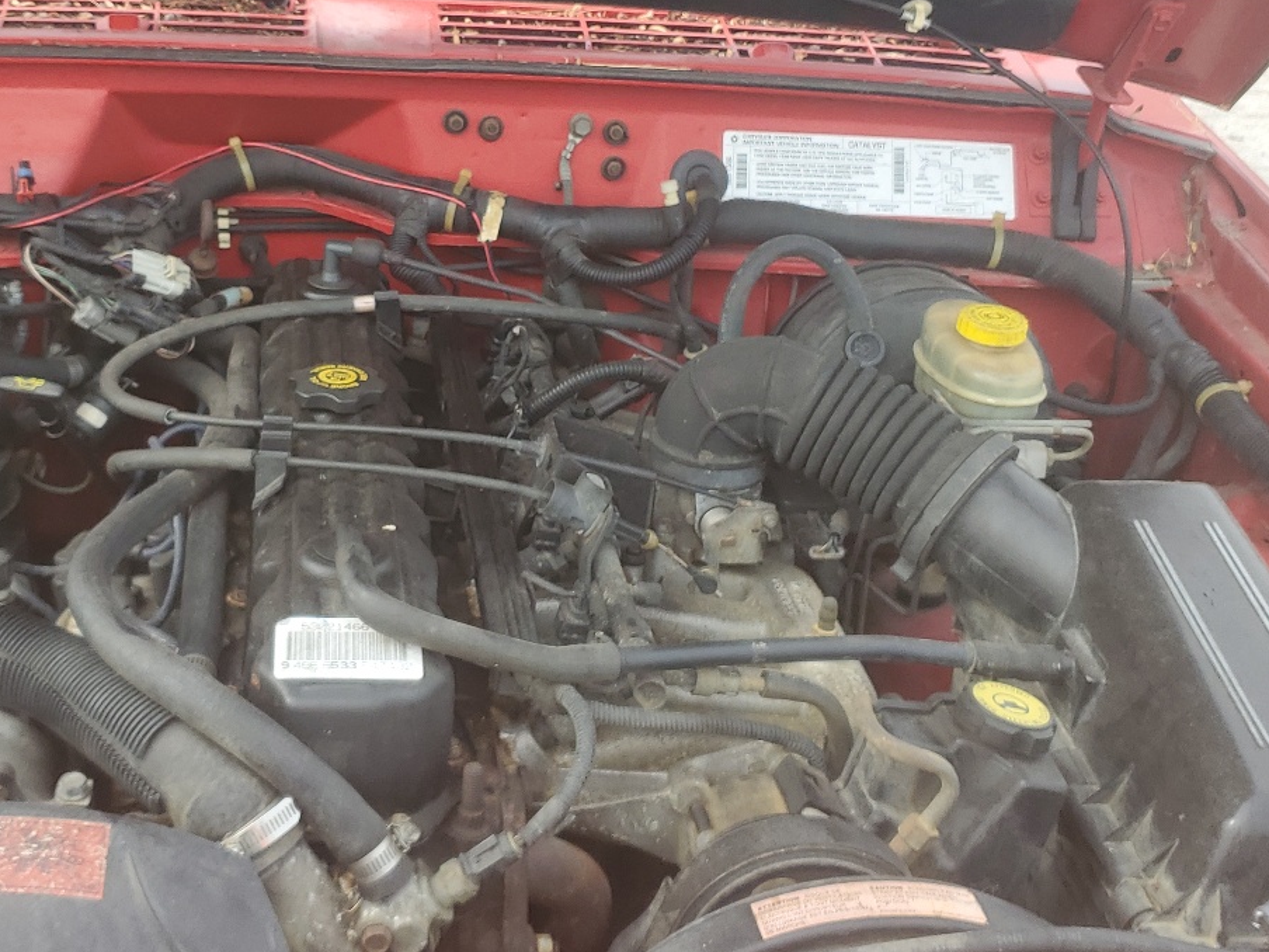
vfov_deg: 31.5
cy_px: 449
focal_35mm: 46
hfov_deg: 40.9
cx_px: 463
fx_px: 1686
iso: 50
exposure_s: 1/556
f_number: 1.5
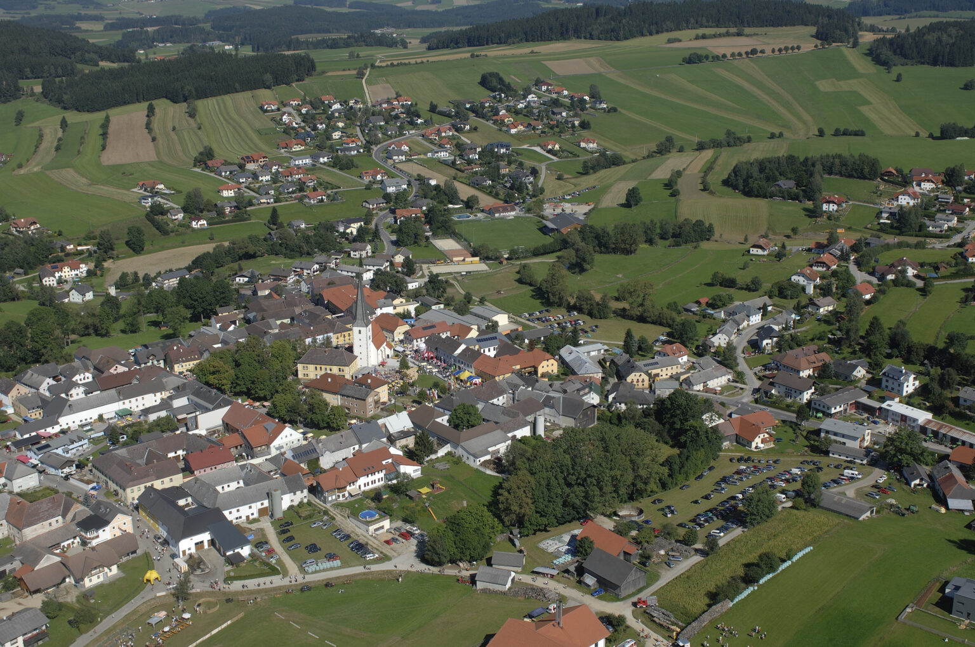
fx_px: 1136
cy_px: 324
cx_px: 488
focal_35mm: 42
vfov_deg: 31.8
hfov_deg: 46.5
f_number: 7.6
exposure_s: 1/640
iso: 100
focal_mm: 28
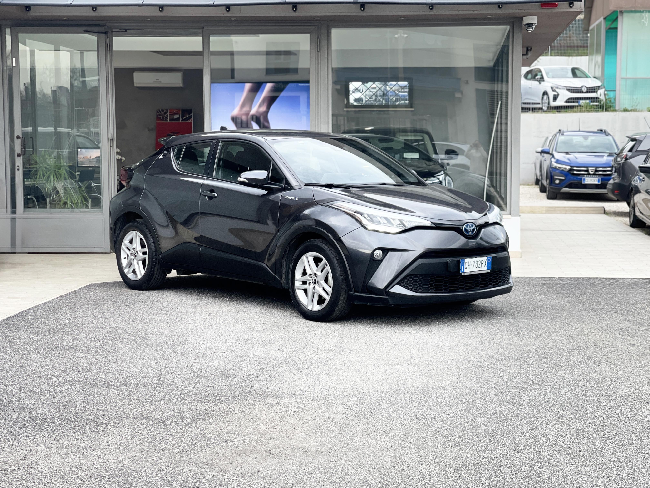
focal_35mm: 64
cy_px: 244
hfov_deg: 30.3
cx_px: 325
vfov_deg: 22.9
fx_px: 1202
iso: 64
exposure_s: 1/121
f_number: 2.2
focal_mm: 7.5
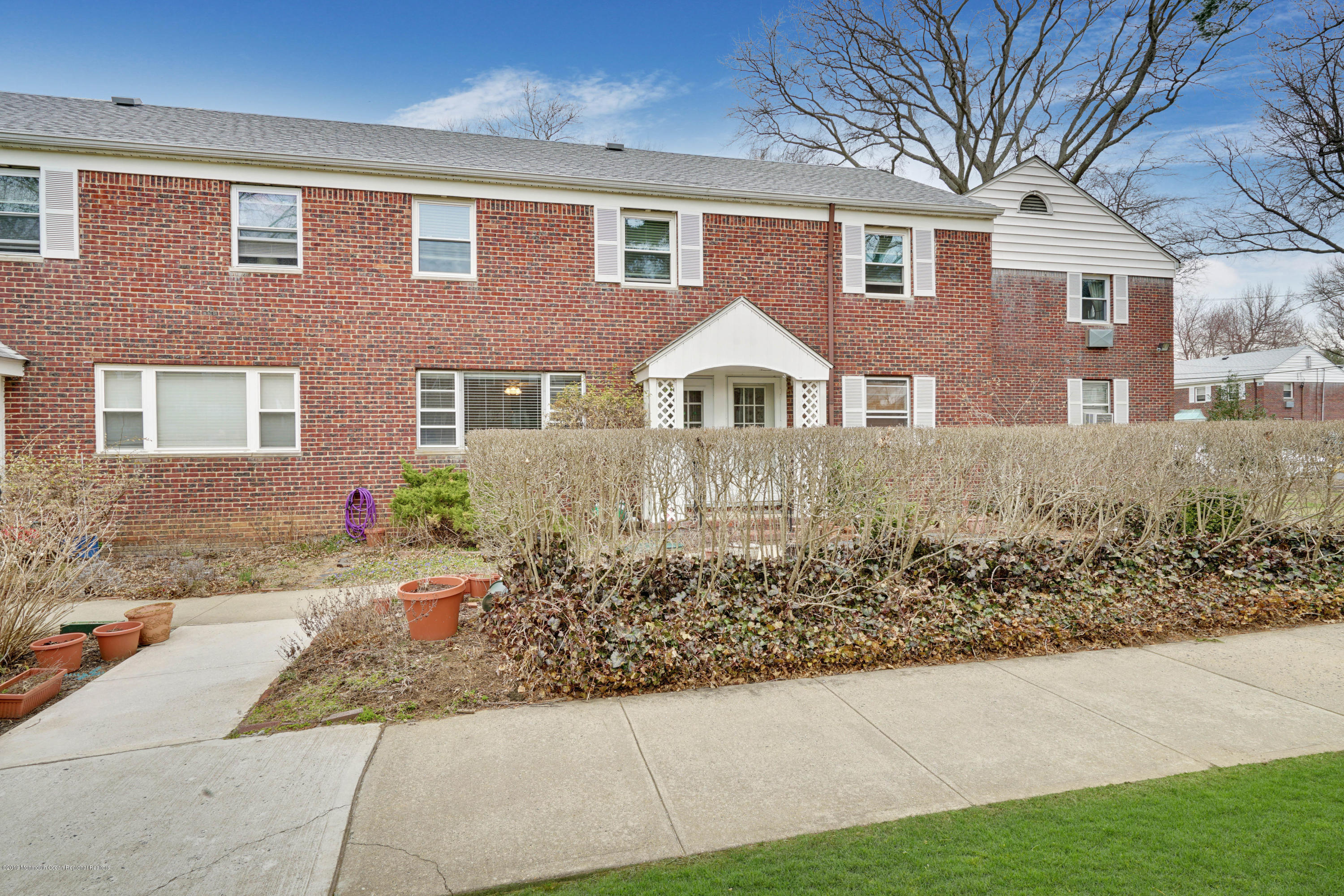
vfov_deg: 64.6
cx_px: 672
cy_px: 448
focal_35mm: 19
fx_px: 709
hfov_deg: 86.9
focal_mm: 19
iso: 100
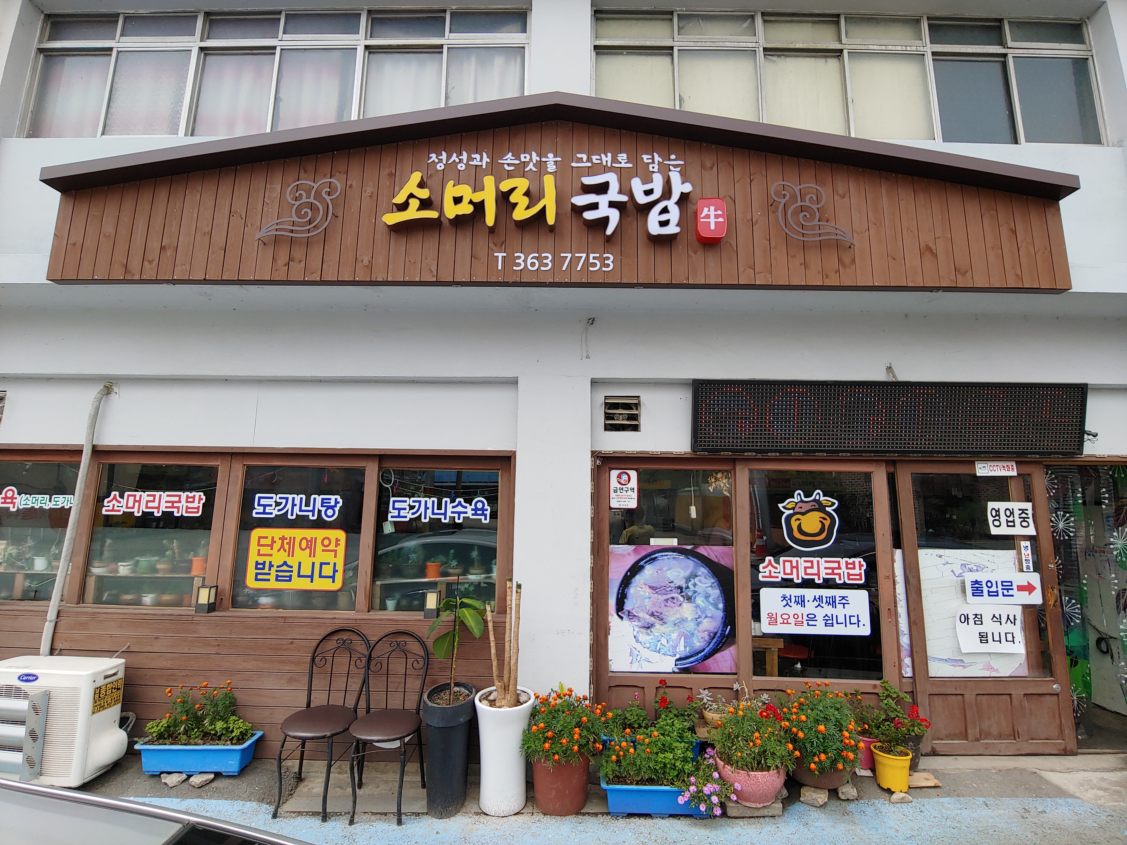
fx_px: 521
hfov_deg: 94.5
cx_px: 564
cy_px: 422
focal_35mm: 16
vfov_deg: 78.1
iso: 50
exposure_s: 1/595
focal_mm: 2.18
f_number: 1.9
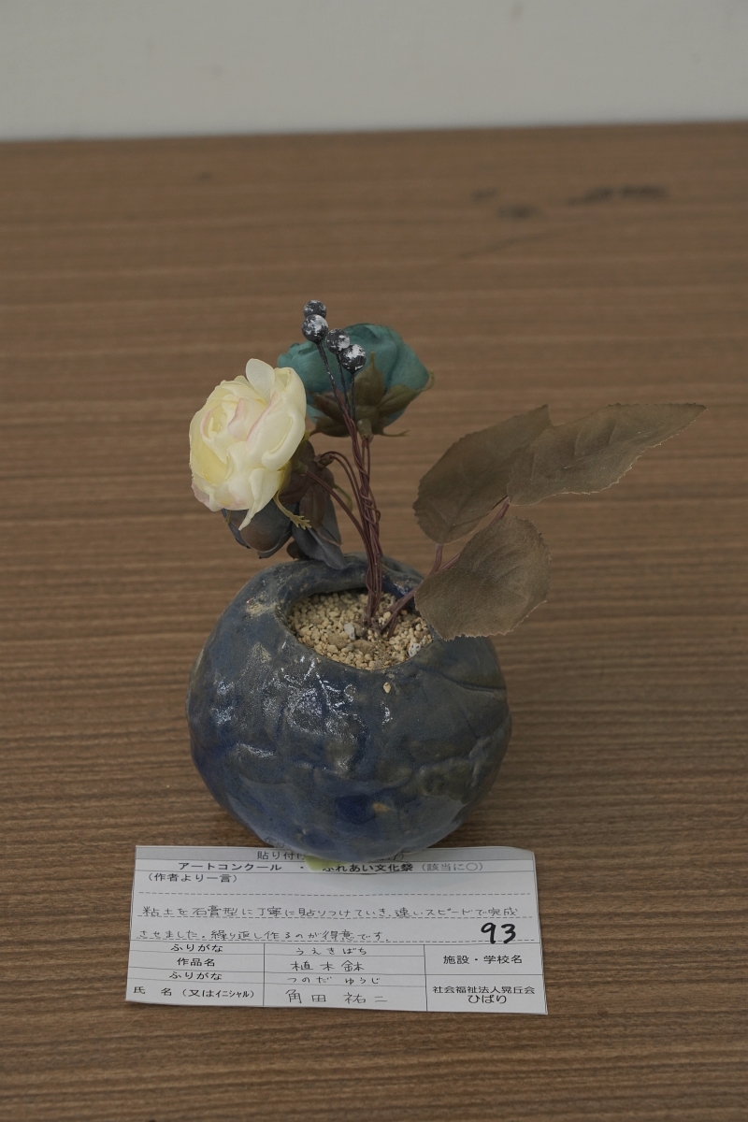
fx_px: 3148
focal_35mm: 101
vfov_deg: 20.2
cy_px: 561
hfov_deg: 13.6
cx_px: 374
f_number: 8
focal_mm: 101
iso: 1250
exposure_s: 1/50
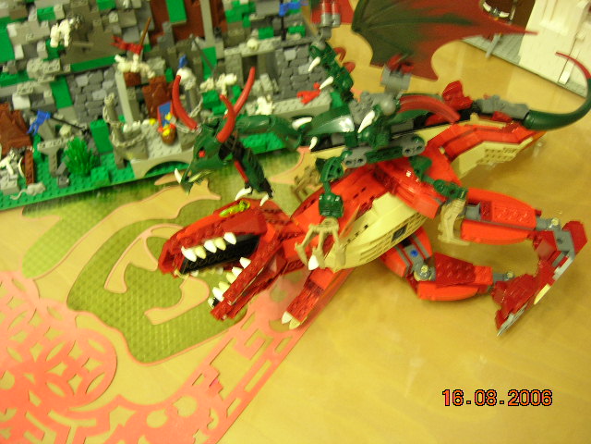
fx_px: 649
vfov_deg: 37.7
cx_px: 296
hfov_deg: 49.0
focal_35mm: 38
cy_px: 222
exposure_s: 1/3.6
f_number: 2.8
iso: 98
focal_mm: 7.8
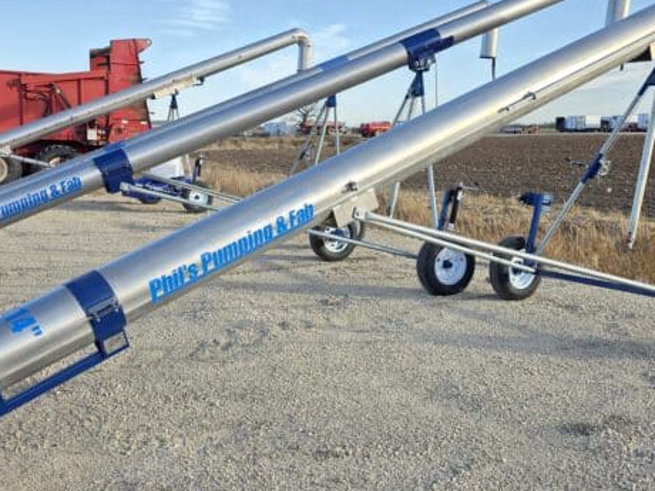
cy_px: 246
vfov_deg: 36.0
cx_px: 359
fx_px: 757
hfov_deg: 46.7
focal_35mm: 40
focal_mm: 6.3
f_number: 1.7
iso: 80
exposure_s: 1/1533
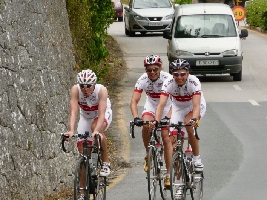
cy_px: 130
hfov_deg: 4.9
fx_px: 3124
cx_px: 121
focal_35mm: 405
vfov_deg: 3.7
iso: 100
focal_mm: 46
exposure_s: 1/320
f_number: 4.9
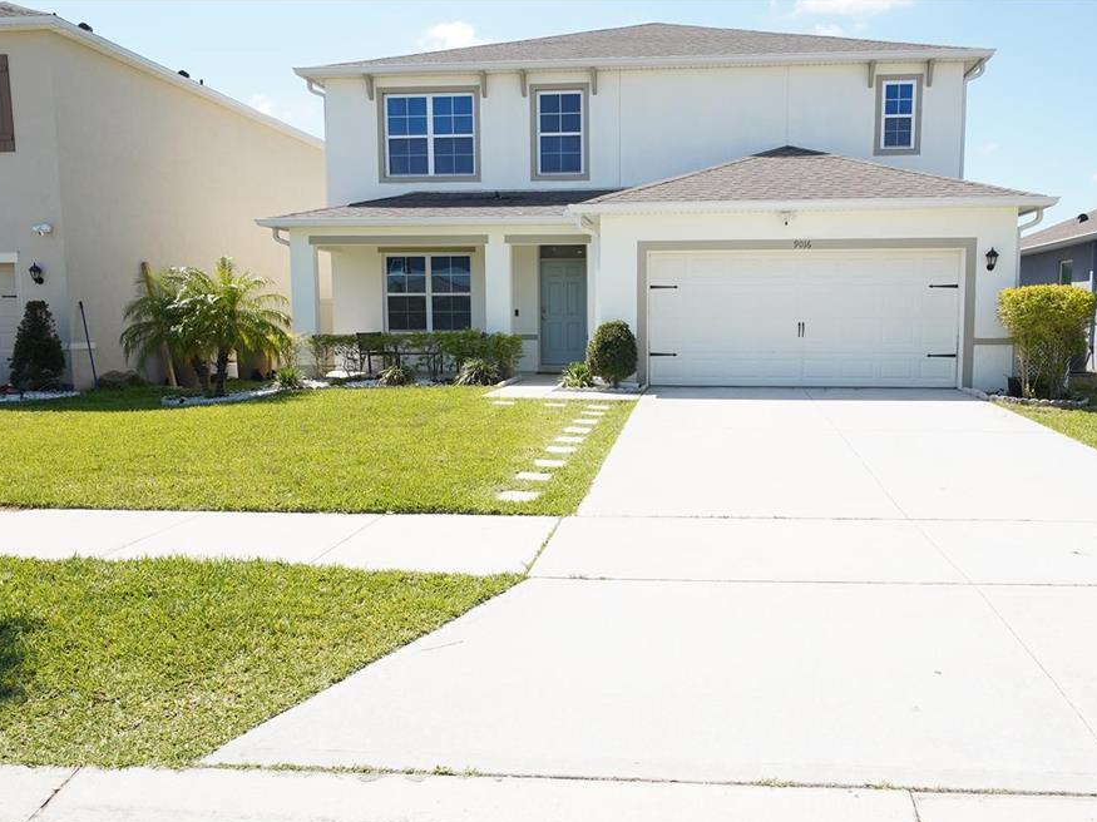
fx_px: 856
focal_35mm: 27
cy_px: 424
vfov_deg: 51.3
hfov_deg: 65.1
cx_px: 622
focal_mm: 16
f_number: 11
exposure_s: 1/125
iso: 100
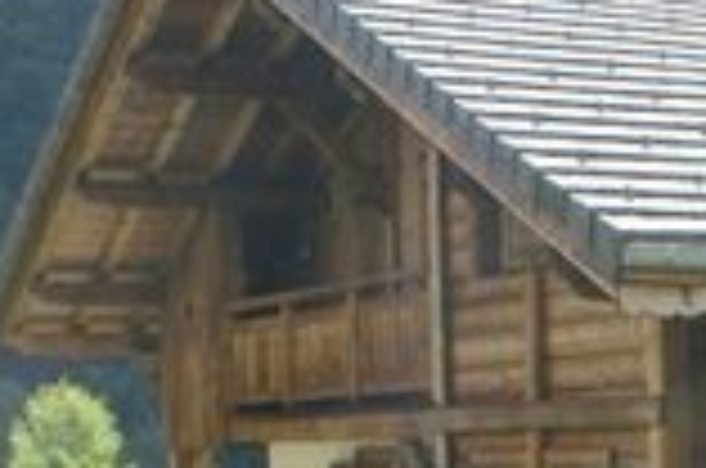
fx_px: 2251
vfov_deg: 11.7
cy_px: 508
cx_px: 1192
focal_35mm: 115
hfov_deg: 15.7
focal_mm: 20
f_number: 8
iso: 100
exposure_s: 1/60
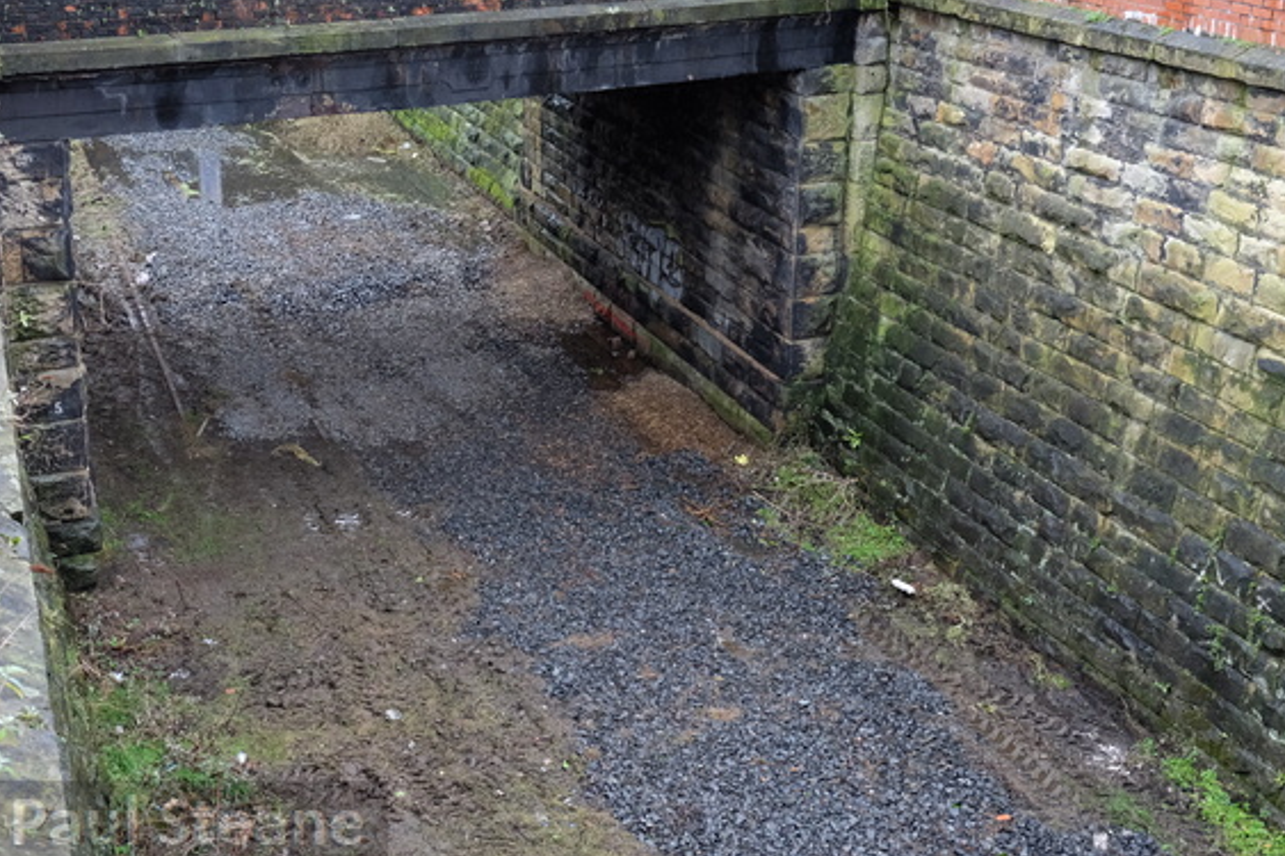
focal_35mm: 45
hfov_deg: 43.3
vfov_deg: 29.6
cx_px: 495
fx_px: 1606
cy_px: 281
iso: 1600
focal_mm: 21.4
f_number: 3.6
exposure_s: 1/180
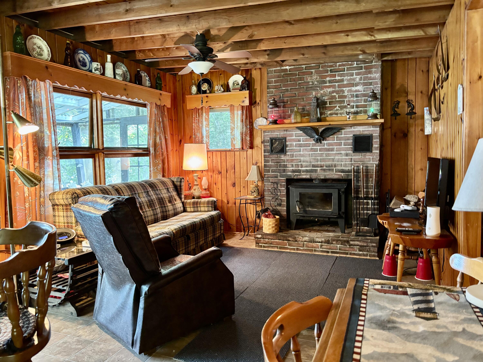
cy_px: 181
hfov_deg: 67.3
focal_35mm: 26
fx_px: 363
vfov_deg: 53.1
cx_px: 242
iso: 500
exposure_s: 1/40
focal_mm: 5.96
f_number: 1.6
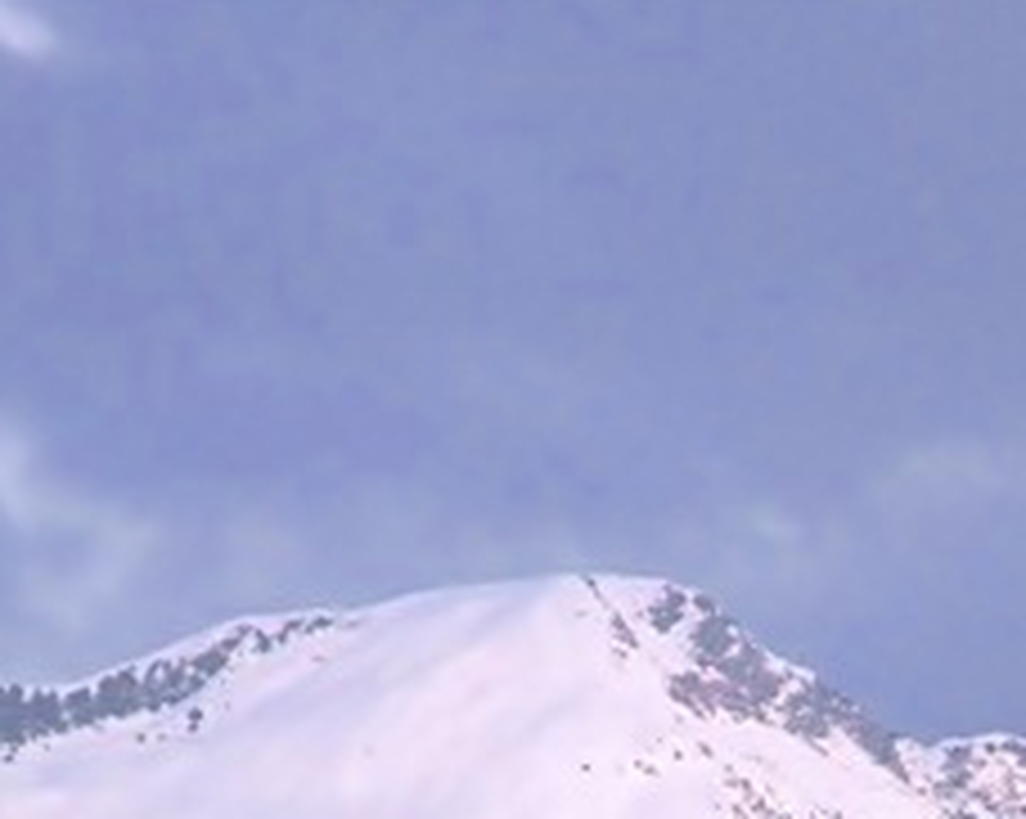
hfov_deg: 3.1
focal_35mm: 627
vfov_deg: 2.5
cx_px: 774
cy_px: 1323
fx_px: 19023
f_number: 5.2
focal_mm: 33.1
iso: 80
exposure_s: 1/225
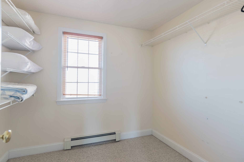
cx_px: 122
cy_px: 81
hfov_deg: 90.0
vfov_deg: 67.3
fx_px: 122
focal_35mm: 18
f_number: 5
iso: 200
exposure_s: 1/5
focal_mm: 12
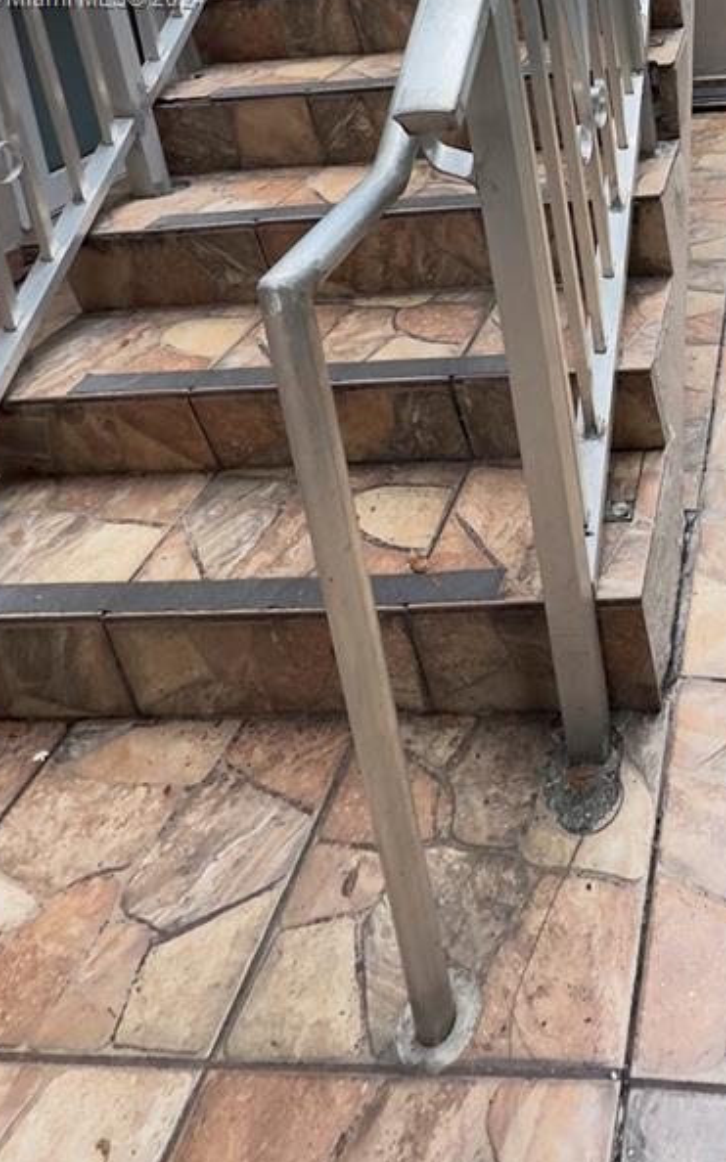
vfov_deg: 50.7
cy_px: 0
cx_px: 728
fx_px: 950
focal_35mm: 30
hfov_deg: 37.3
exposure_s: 1/99
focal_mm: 2.22
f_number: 2.2
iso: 200
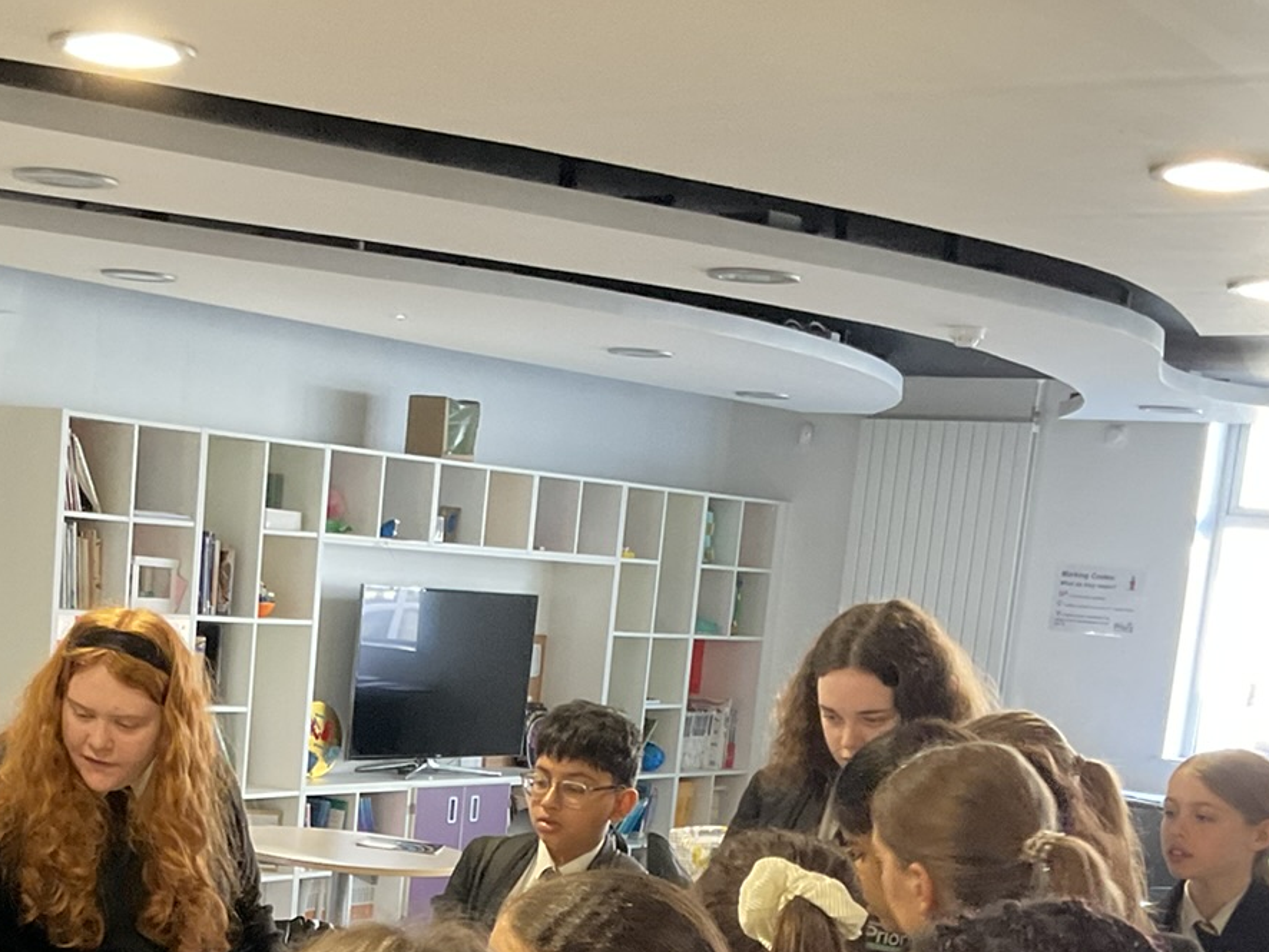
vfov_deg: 21.1
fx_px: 2457
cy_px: 971
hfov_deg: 28.6
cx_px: 348
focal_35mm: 67
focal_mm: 3
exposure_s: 1/50
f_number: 1.8
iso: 200
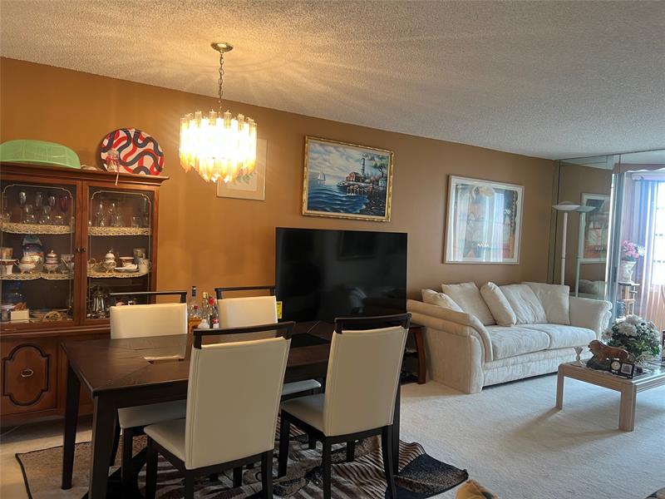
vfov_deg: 53.1
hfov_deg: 67.3
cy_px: 250
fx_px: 499
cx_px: 332
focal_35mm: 26
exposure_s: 1/60
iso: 80
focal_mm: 5.7
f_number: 1.5
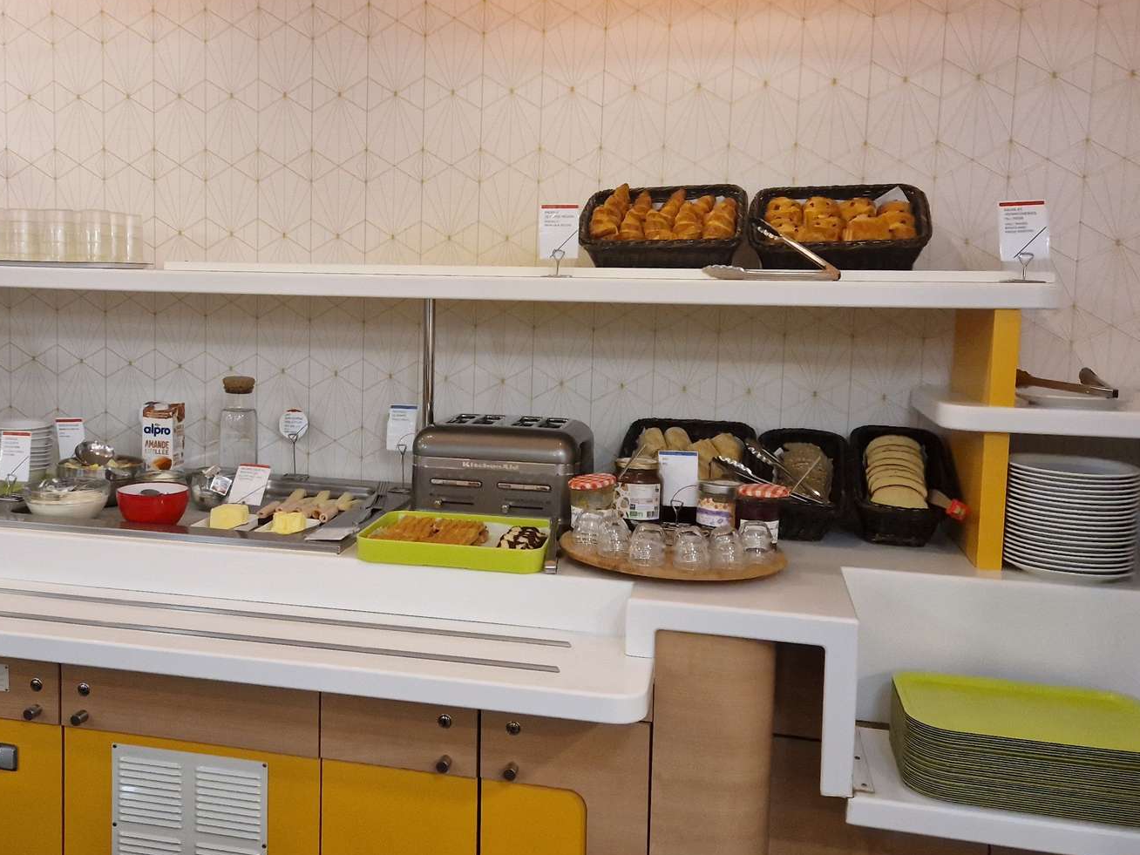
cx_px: 436
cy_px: 365
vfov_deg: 39.6
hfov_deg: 50.9
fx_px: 1186
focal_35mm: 36
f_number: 1.8
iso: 50
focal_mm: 5.4
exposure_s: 1/100
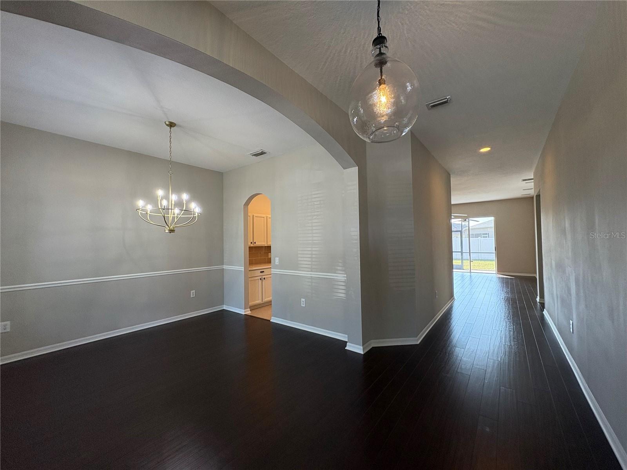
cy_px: 235
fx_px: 254
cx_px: 314
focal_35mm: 14
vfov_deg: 85.7
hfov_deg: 102.1
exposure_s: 1/120
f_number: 2.2
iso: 250
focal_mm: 2.22
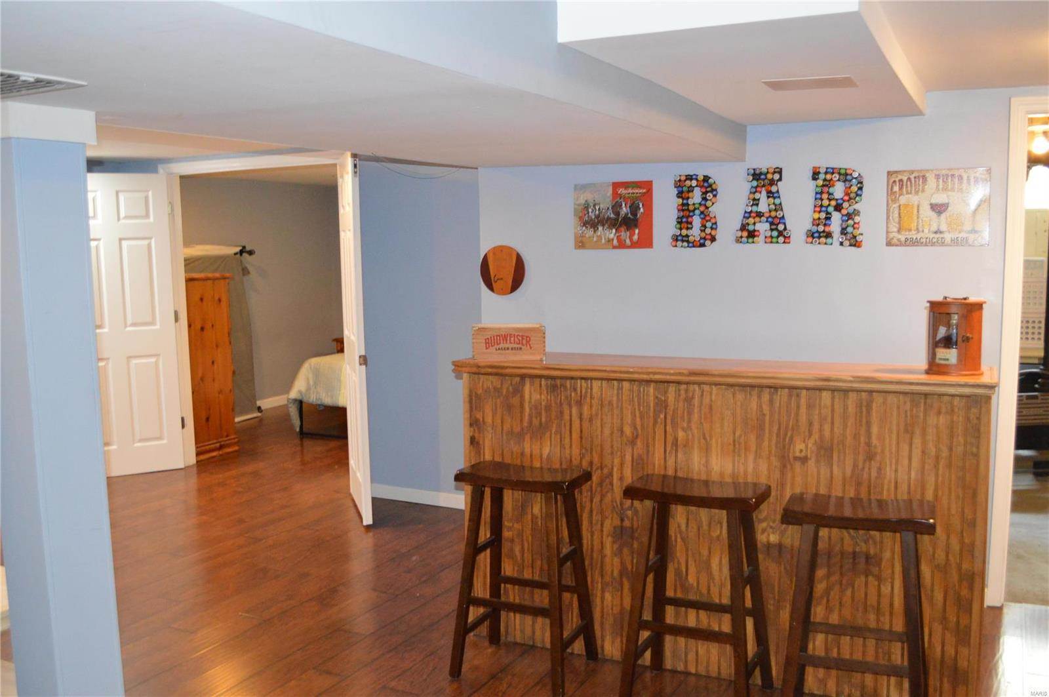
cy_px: 348
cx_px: 524
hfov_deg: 57.3
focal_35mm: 33
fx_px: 960
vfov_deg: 39.9
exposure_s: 1/60
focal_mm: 22
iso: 2800
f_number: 3.8
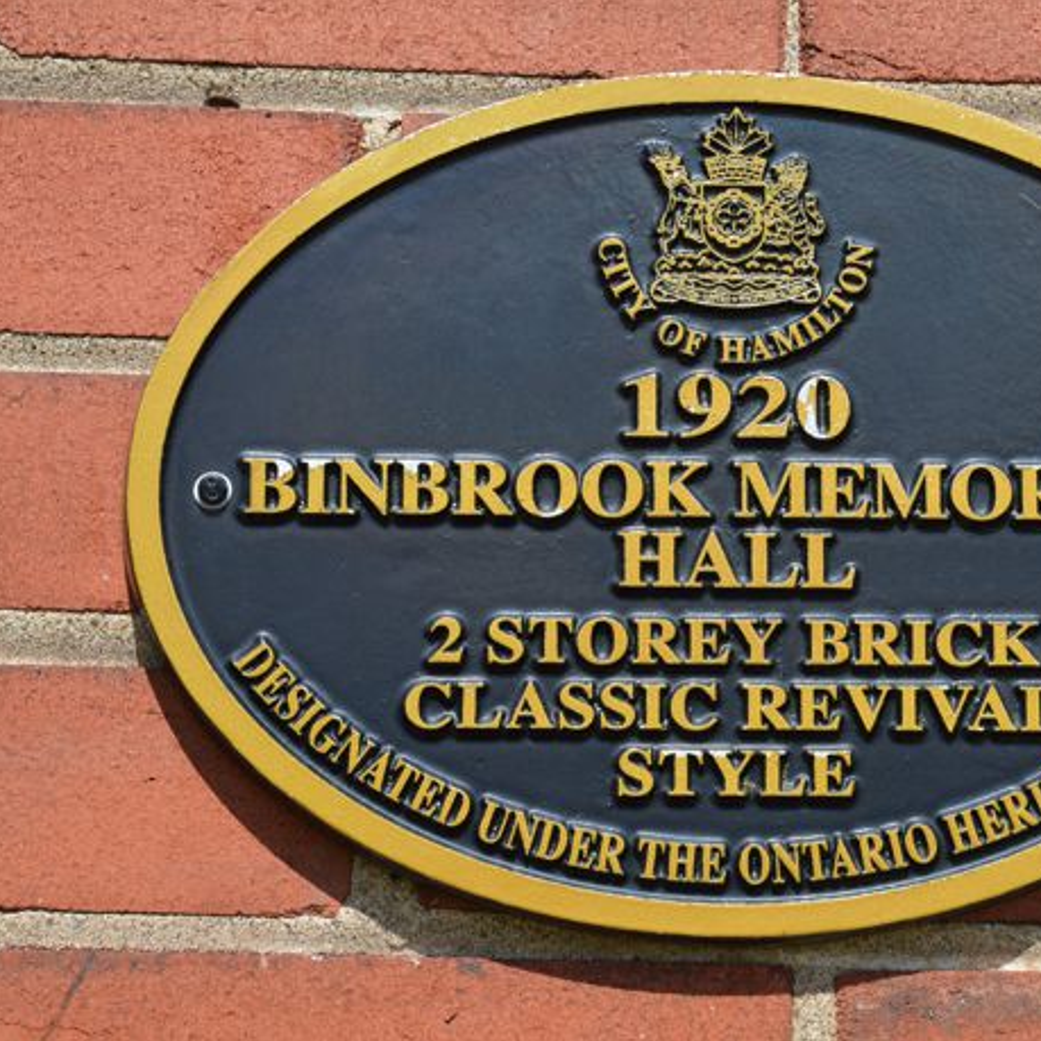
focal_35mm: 101
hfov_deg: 17.2
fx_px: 3436
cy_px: 518
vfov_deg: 17.2
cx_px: 742
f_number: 8
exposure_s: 1/250
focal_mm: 52
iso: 100
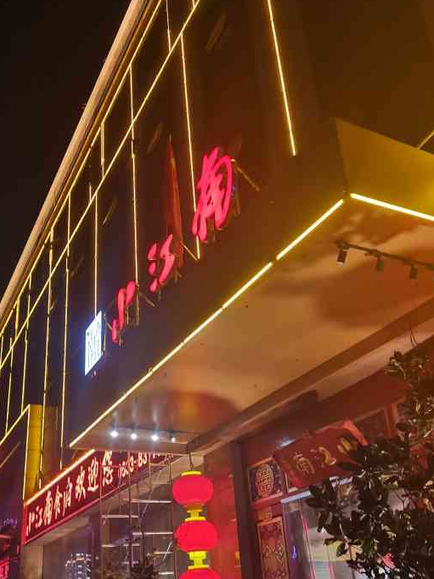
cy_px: 324
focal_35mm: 37
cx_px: 192
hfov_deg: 38.6
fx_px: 618
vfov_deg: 50.0
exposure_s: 1/50
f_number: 1.8
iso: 250
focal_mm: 5.58
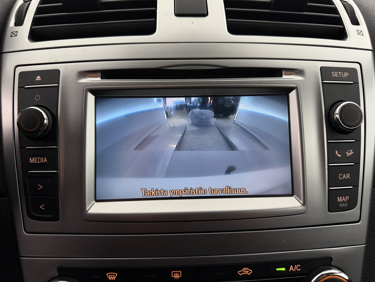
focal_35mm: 24
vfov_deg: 56.8
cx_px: 188
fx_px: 260
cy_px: 141
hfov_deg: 71.6
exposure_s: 1/50
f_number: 1.78
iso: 200
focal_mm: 6.76
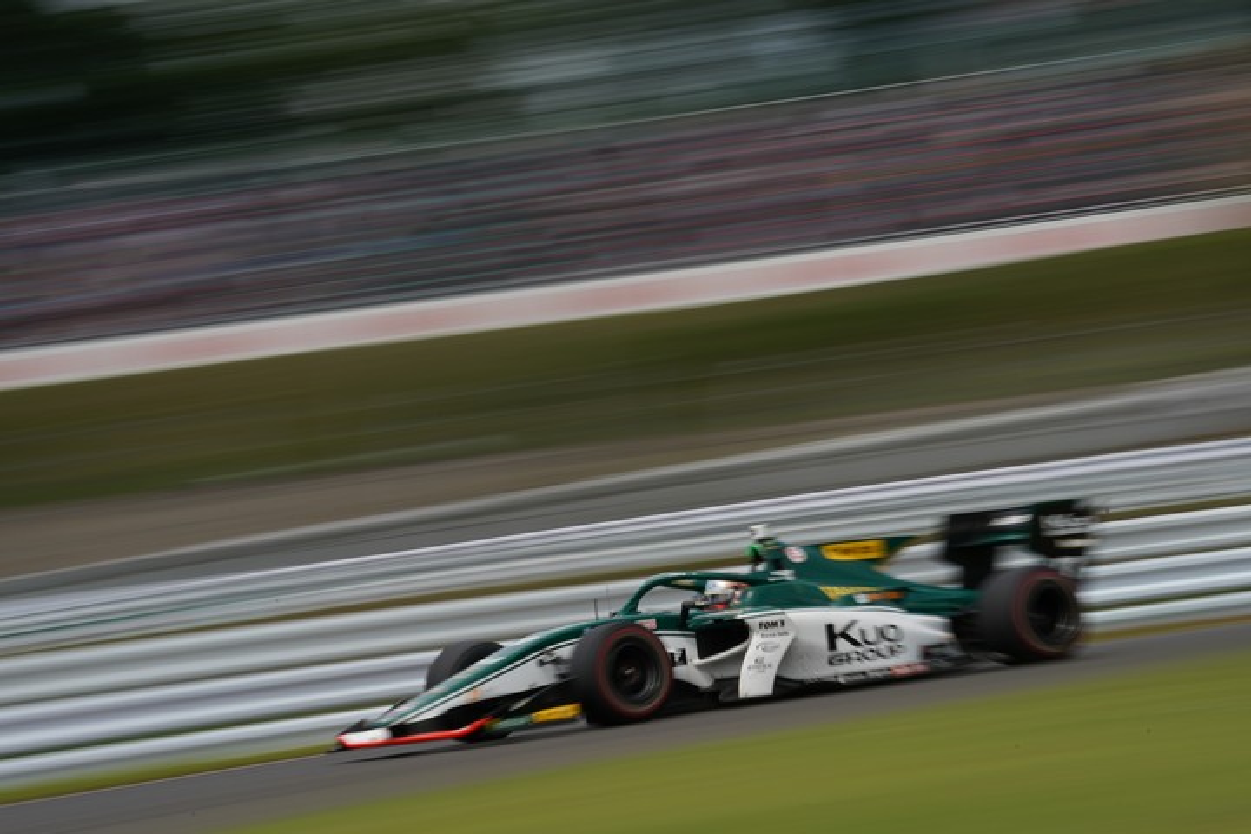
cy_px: 417
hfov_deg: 10.3
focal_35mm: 200
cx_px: 626
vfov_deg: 6.9
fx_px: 6949
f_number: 32
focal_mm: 200
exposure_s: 1/20
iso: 100
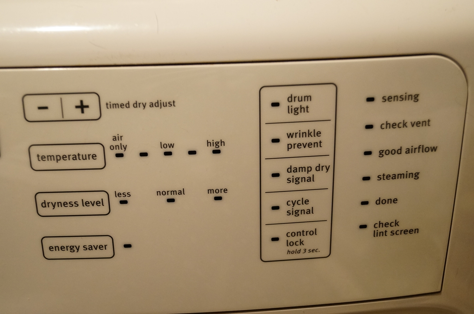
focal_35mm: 52
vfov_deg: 25.7
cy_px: 157
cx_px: 237
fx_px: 690
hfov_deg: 37.9
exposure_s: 1/60
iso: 1600
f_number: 4.5
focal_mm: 35
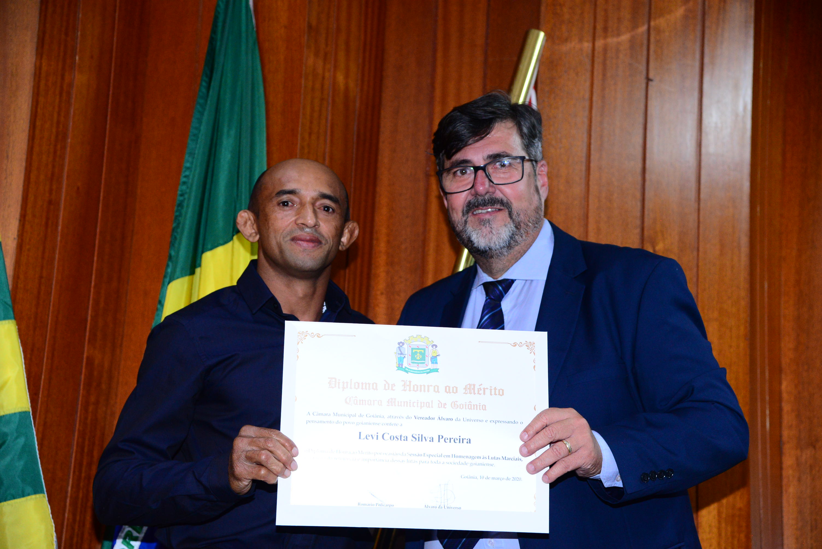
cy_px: 274
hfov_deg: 28.8
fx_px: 1599
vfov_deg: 19.5
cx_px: 411
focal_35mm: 70
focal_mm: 70
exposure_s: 1/125
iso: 2500
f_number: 4.5
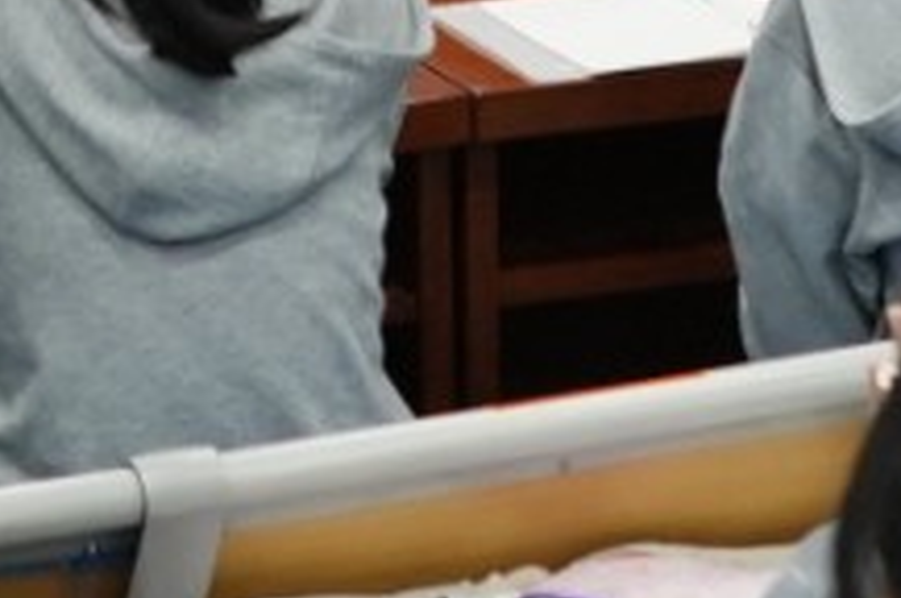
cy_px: -889
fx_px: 6647
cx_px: 316
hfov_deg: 7.8
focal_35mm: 266
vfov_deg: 5.0
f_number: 3.5
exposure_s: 1/160
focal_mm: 24
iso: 800
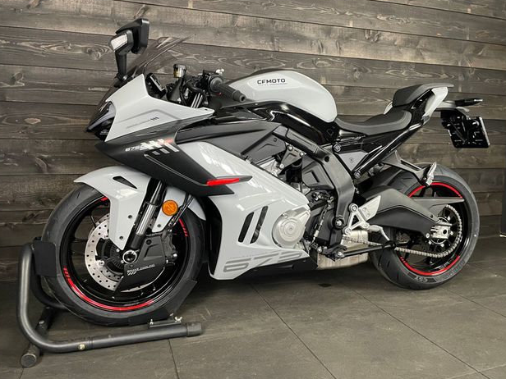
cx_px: 252
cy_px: 185
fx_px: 395
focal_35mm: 27
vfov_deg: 51.3
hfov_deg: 65.3
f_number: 1.6
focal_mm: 4.2
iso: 500
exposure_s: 1/50
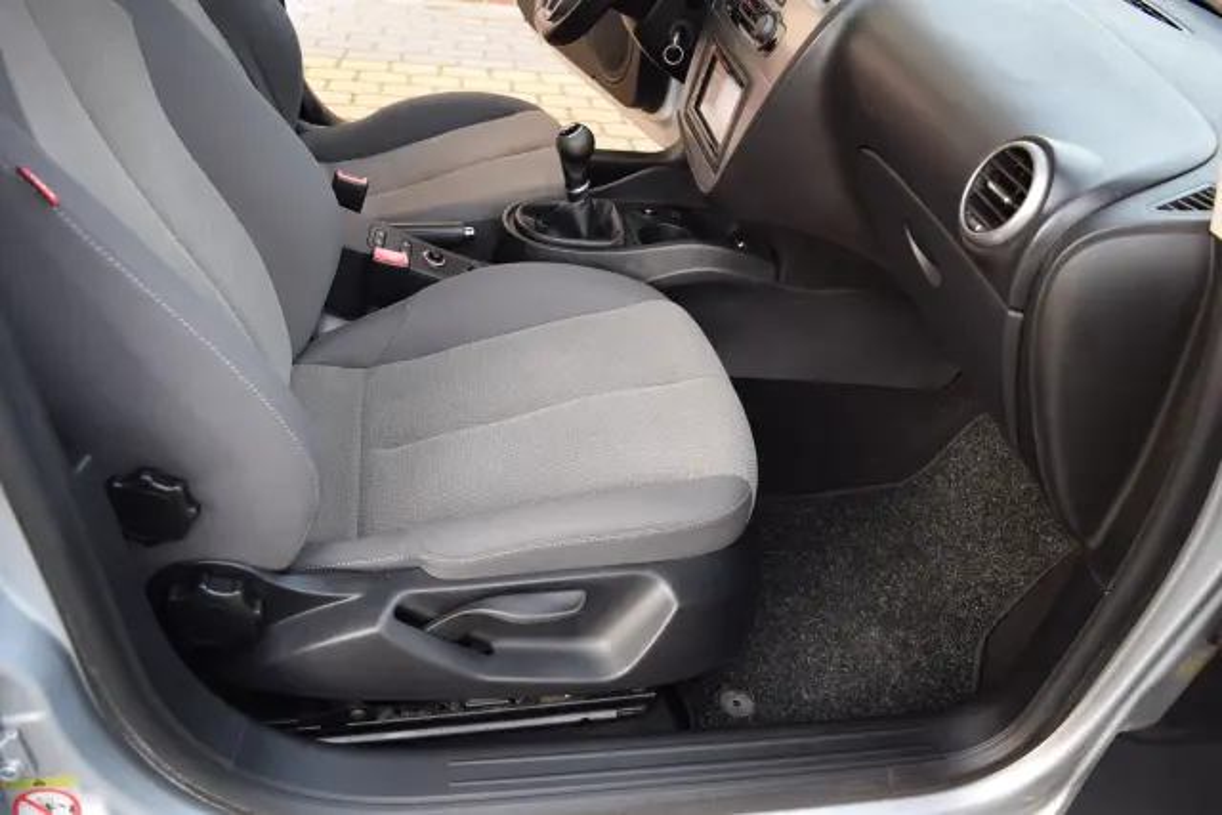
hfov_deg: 61.9
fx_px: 1018
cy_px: 408
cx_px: 611
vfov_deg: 43.6
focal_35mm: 30
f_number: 4.5
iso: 400
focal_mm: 20
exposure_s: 1/80
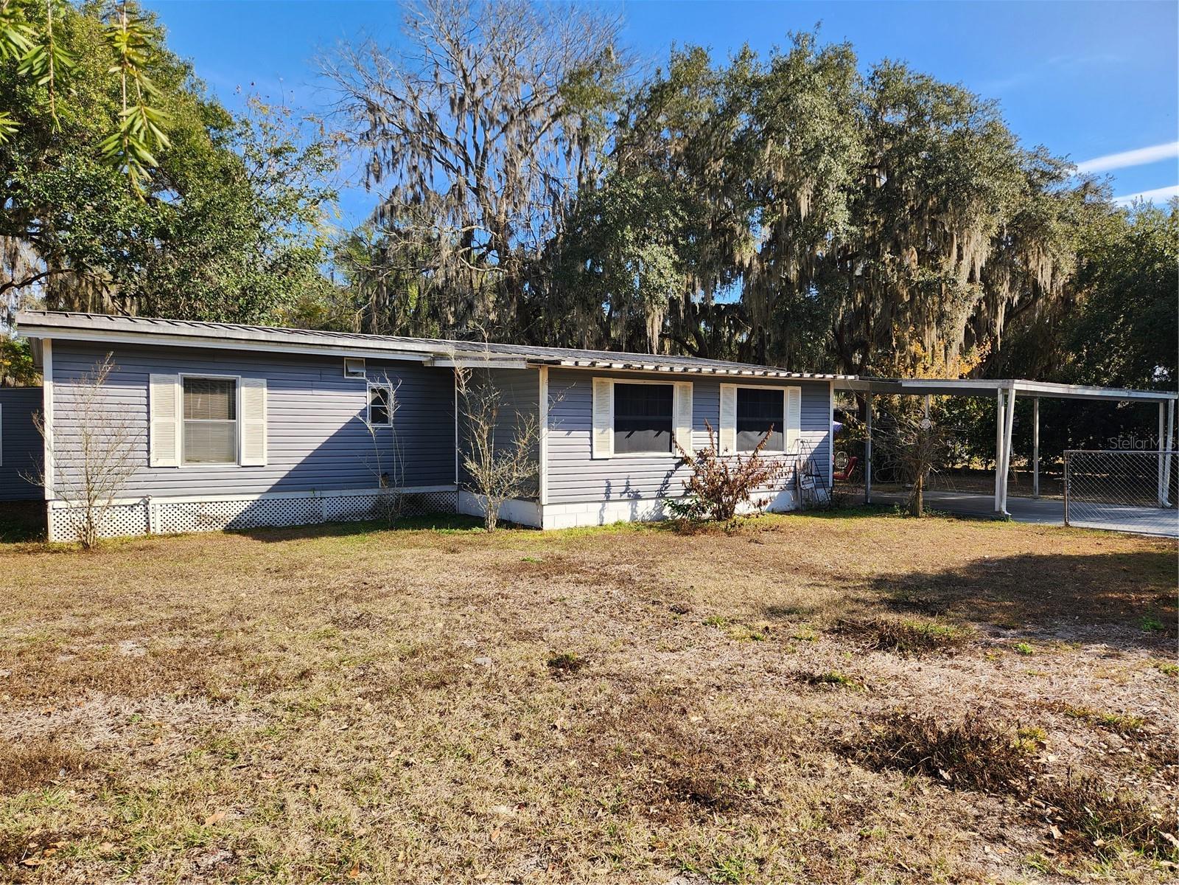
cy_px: 442
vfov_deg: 58.9
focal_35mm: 23
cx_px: 590
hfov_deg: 73.9
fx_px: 783
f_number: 1.8
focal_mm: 5.4
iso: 20
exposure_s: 1/809
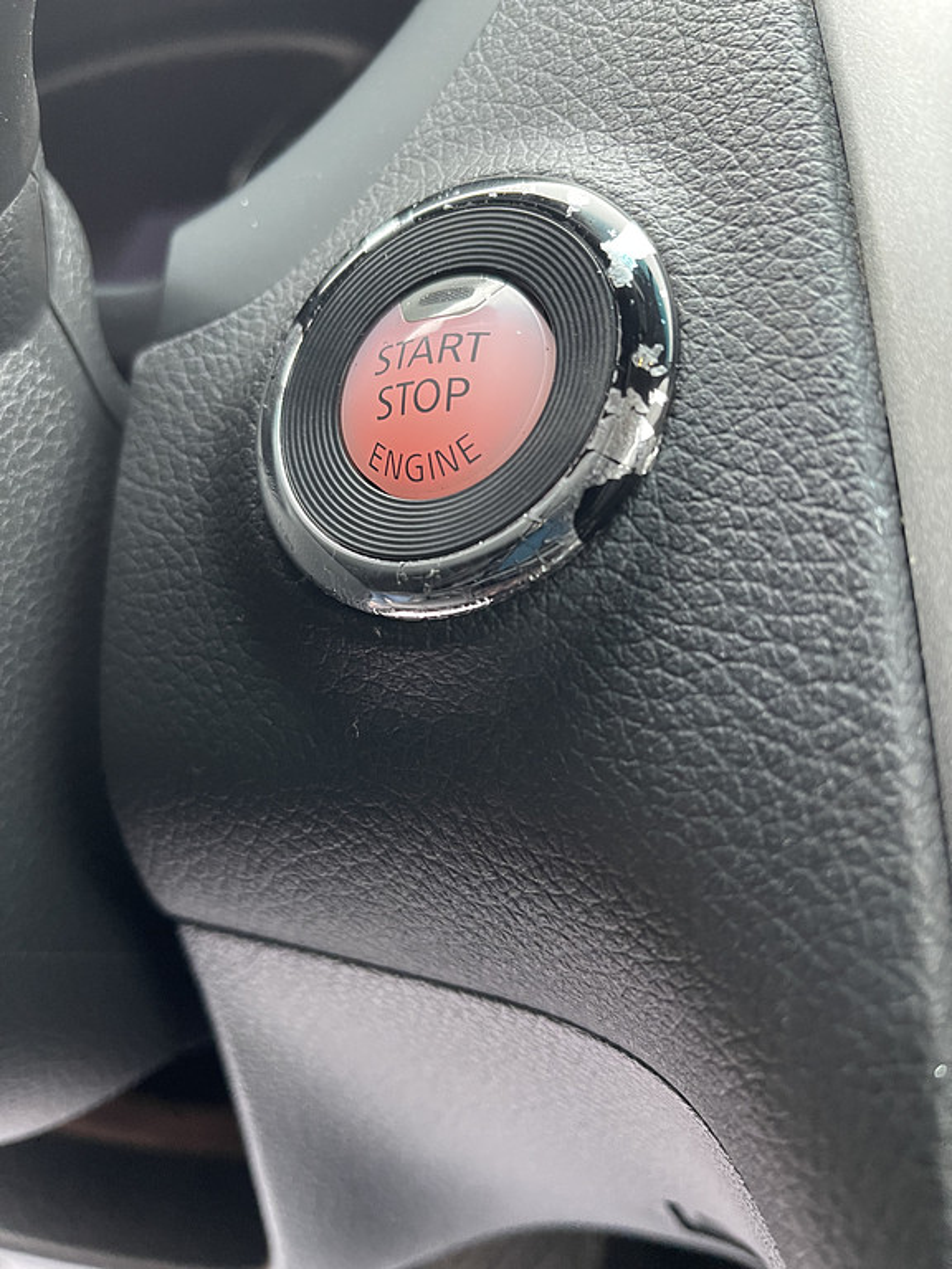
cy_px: 634
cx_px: 476
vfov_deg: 69.4
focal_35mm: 25
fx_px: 917
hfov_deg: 54.9
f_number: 1.6
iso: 500
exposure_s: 1/46
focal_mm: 5.1
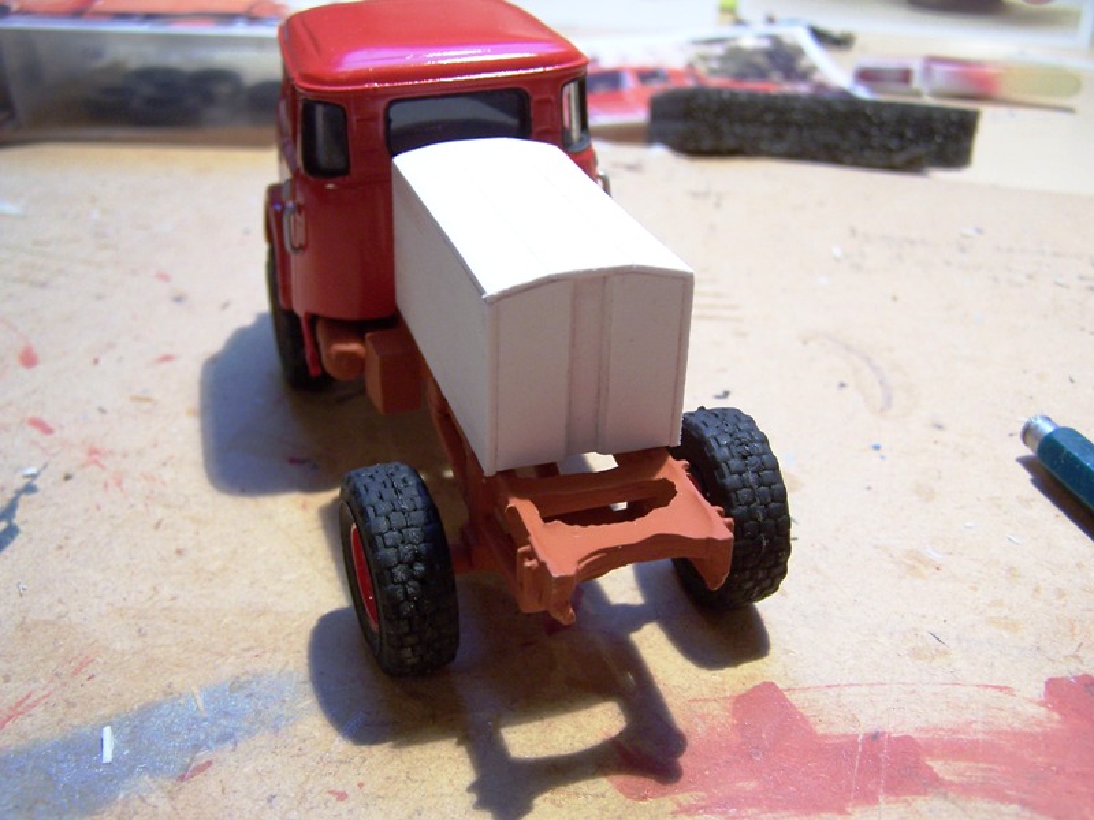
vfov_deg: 37.7
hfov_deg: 49.0
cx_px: 547
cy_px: 410
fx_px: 1201
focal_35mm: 38
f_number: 2.8
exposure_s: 1/30
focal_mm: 6.3
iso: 140
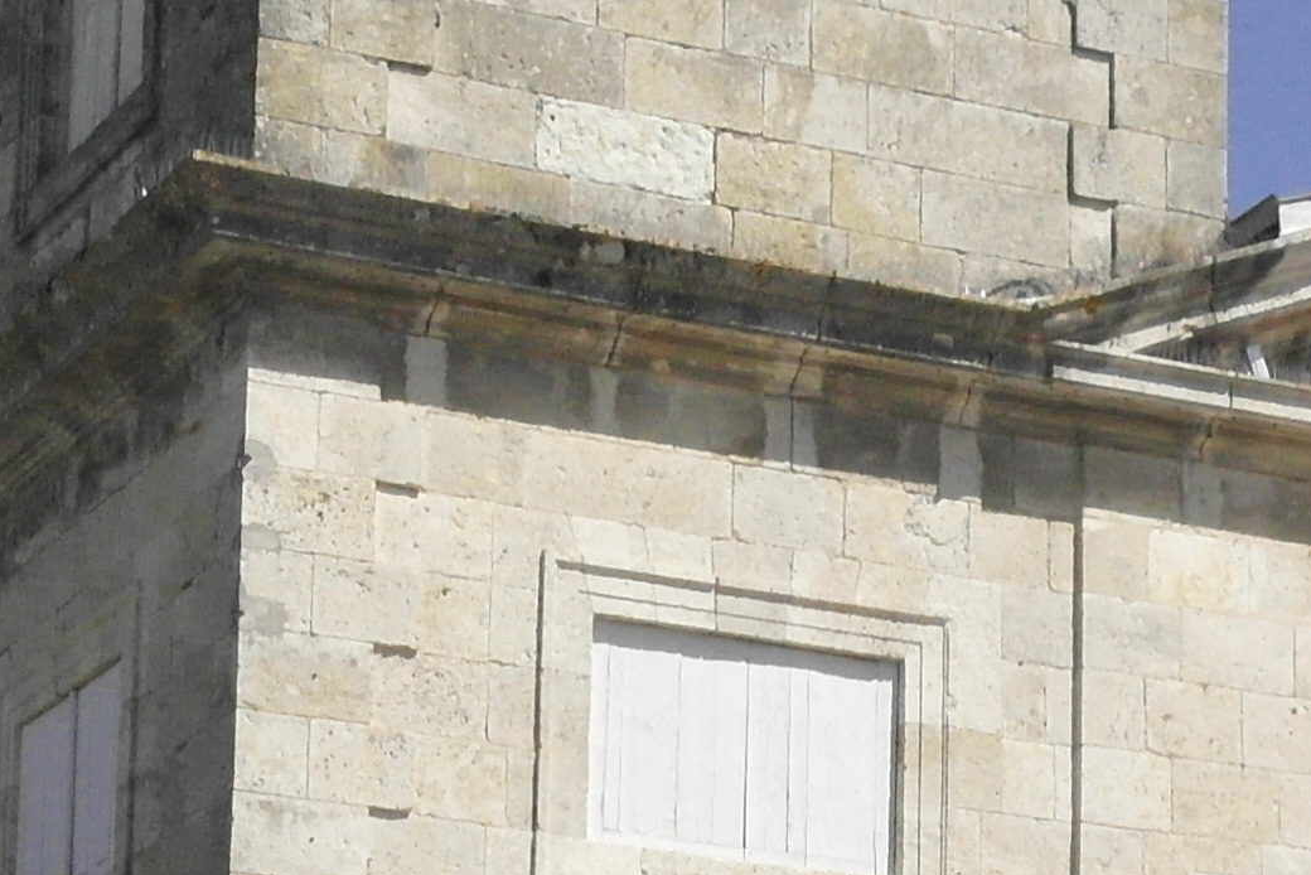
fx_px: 5172
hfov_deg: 14.4
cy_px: 1120
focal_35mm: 142
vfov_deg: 9.5
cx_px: 945
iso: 1600
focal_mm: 18
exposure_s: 1/4000
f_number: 5.6
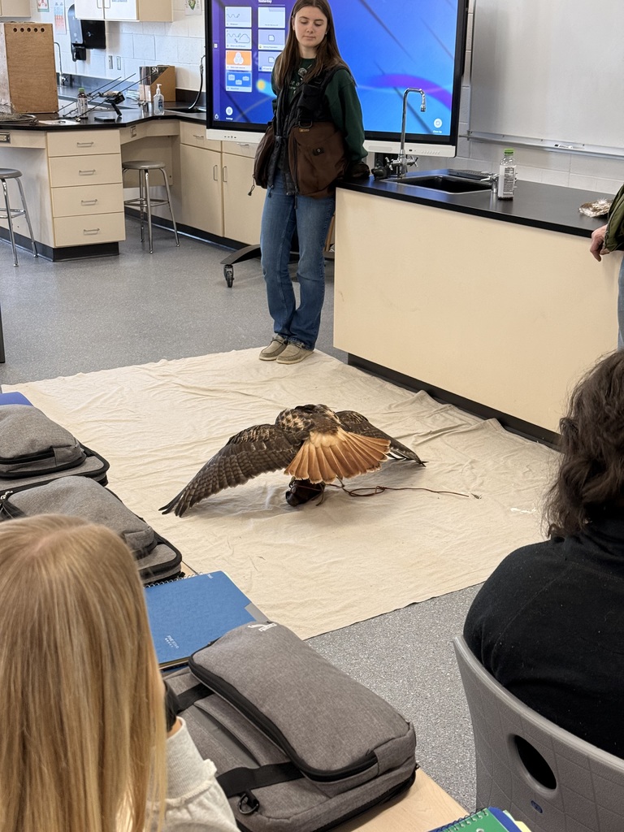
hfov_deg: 30.3
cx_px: 312
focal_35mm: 48
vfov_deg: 39.7
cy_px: 416
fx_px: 1154
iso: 160
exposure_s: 1/60
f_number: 1.78
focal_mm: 6.76
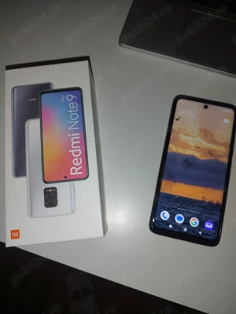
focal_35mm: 24
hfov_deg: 56.8
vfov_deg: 71.6
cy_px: 157
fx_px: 218
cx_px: 118
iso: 100
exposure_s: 1/50
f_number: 1.89
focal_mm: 5.89
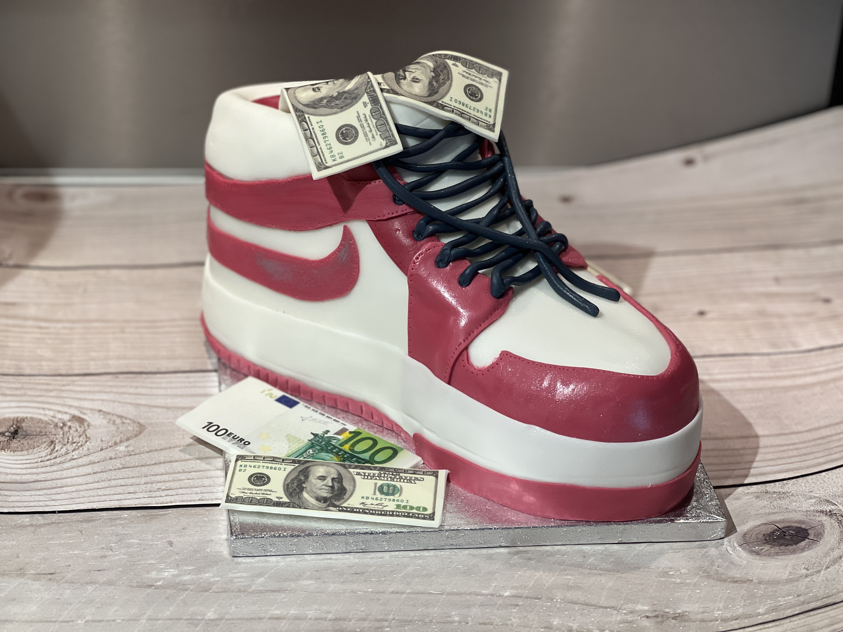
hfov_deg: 25.3
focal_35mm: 77
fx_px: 1875
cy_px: 316
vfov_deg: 19.1
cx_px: 422
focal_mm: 9
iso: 160
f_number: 2.8
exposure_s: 1/50
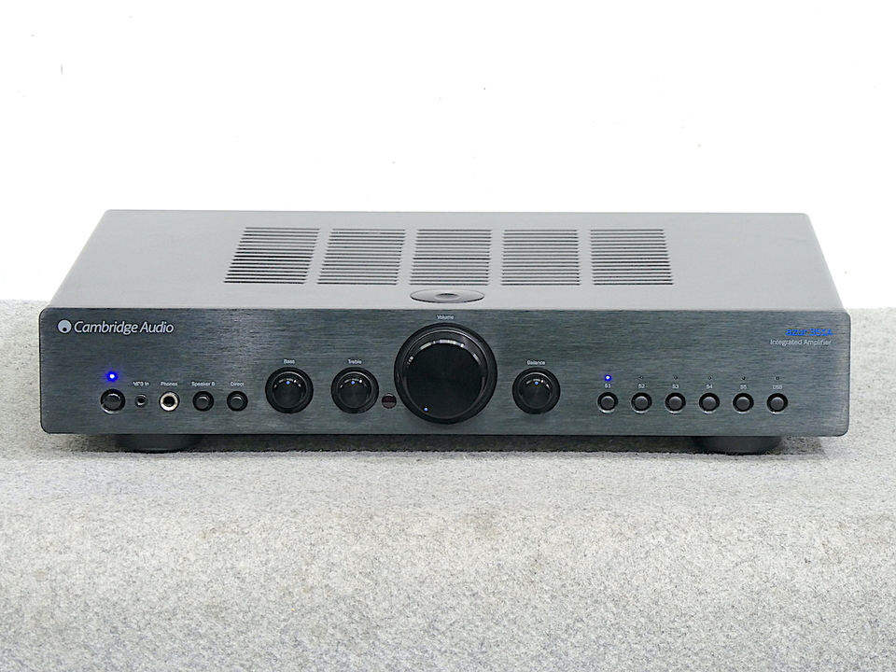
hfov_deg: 13.1
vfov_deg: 9.8
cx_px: 448
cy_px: 336
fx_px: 3908
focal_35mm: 151
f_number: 5.4
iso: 200
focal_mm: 27.1
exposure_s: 1/5
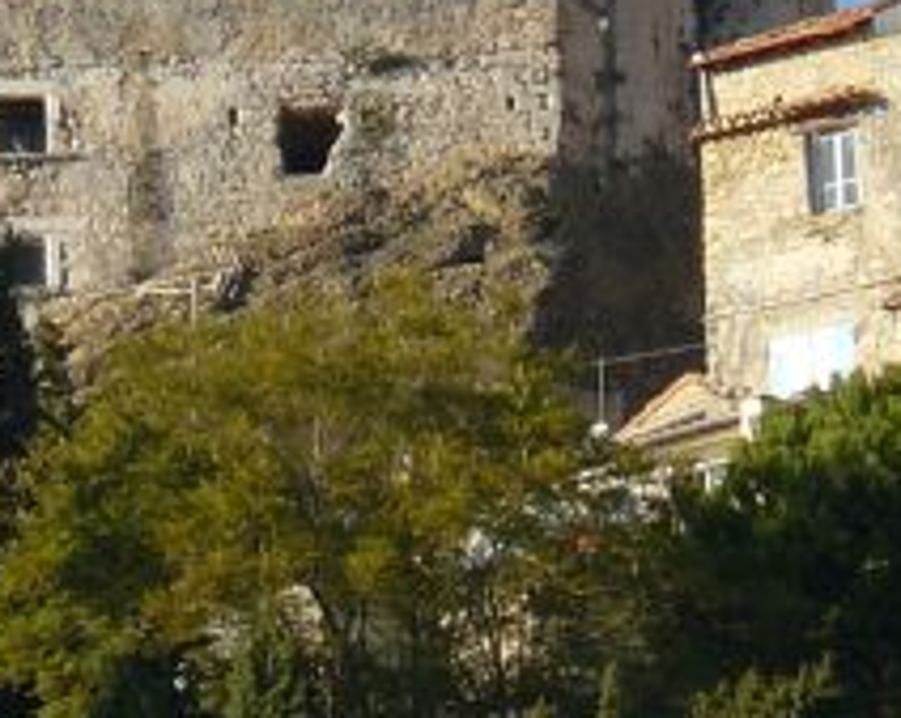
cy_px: -8
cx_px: 344
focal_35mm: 1290
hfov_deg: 1.5
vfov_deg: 1.2
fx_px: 34352
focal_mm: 48.6
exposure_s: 1/320
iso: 100
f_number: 5.6
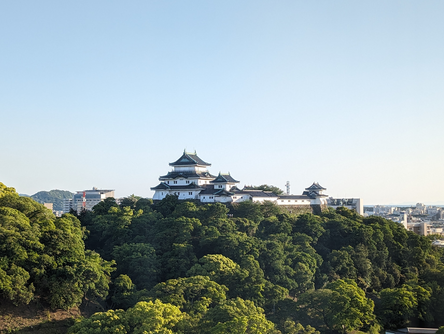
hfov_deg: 36.1
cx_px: 212
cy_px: 164
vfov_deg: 27.6
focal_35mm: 53
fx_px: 681
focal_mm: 6.9
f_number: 1.68
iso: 38
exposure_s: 1/699
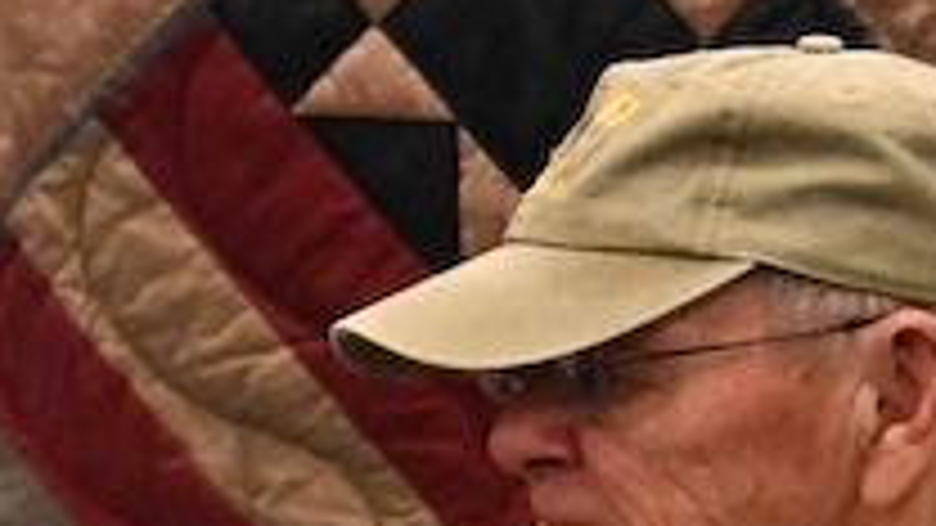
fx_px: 13129
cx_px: 45
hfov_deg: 4.1
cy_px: 1048
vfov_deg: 2.3
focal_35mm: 529
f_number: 6.3
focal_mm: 105
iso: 2200
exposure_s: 1/125
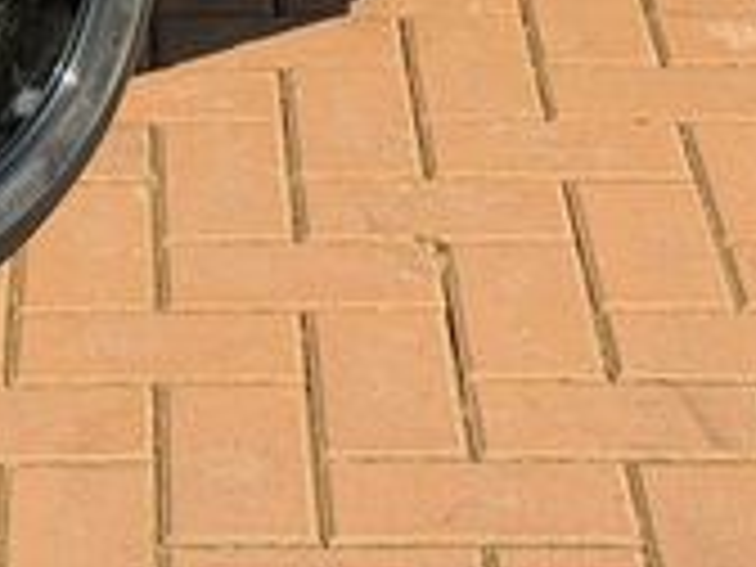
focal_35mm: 183
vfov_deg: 7.8
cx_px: 270
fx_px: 3997
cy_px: -508
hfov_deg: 10.8
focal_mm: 6.76
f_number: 1.78
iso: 64
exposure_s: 1/2762
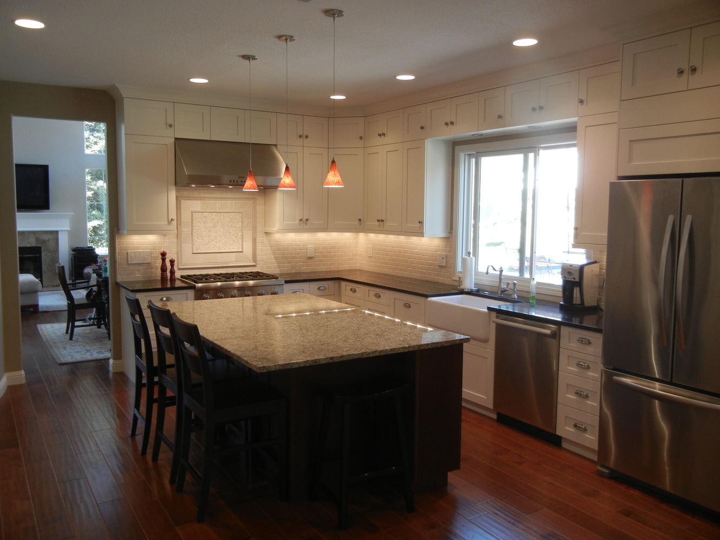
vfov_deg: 46.8
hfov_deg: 60.0
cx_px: 360
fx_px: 624
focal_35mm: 30
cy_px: 270
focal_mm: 5.4
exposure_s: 1/58.2
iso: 234
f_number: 3.5
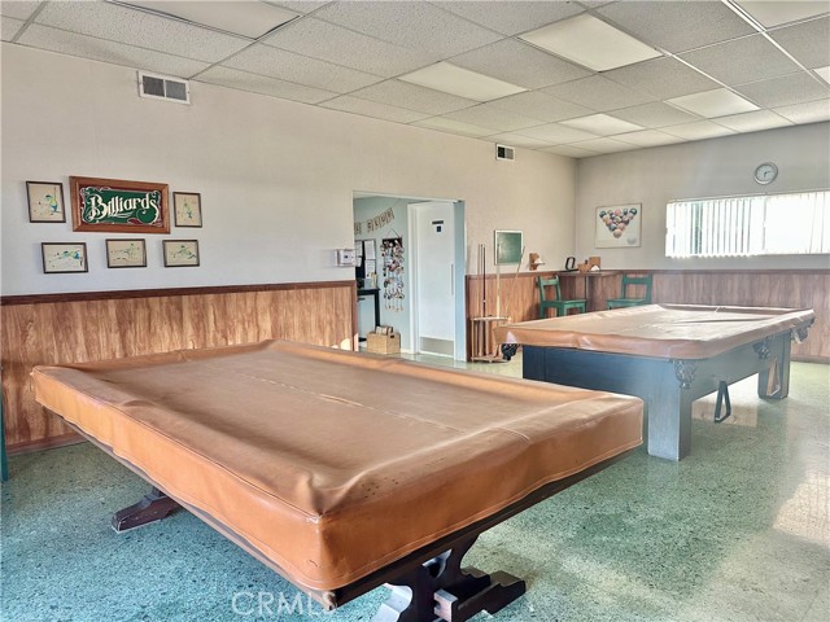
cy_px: 311
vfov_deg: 56.8
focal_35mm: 24
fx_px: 575
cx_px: 415
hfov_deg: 71.6
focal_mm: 6.86
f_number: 1.78
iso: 250
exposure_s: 1/119
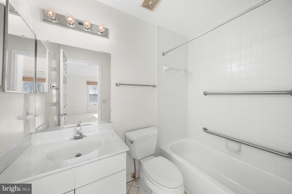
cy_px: 97
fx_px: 97
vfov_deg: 90.0
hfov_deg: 112.6
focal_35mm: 12
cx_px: 146
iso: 800
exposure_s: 1/6
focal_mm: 12
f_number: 8
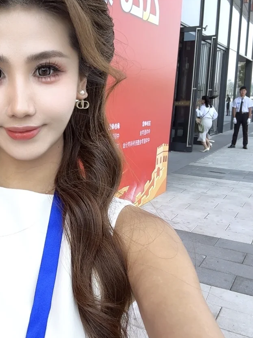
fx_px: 390
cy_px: 155
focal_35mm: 40
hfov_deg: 34.8
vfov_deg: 46.7
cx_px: 50
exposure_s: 1/244
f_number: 1.9
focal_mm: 2.69
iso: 25
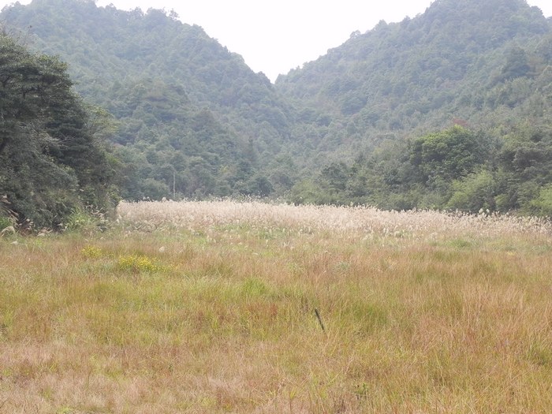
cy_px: 207
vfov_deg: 19.6
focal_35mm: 75
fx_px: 1196
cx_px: 276
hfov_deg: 26.0
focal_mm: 13.4
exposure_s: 1/157
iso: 160
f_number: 5
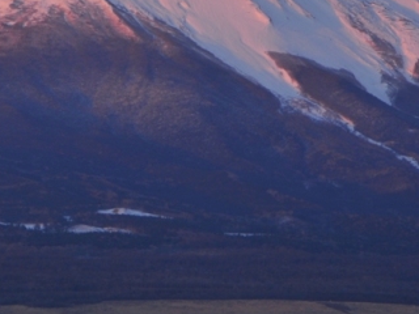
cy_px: 29
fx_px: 3922
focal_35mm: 324
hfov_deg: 6.1
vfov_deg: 4.6
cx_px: 64
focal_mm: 90
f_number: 11
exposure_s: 1/10
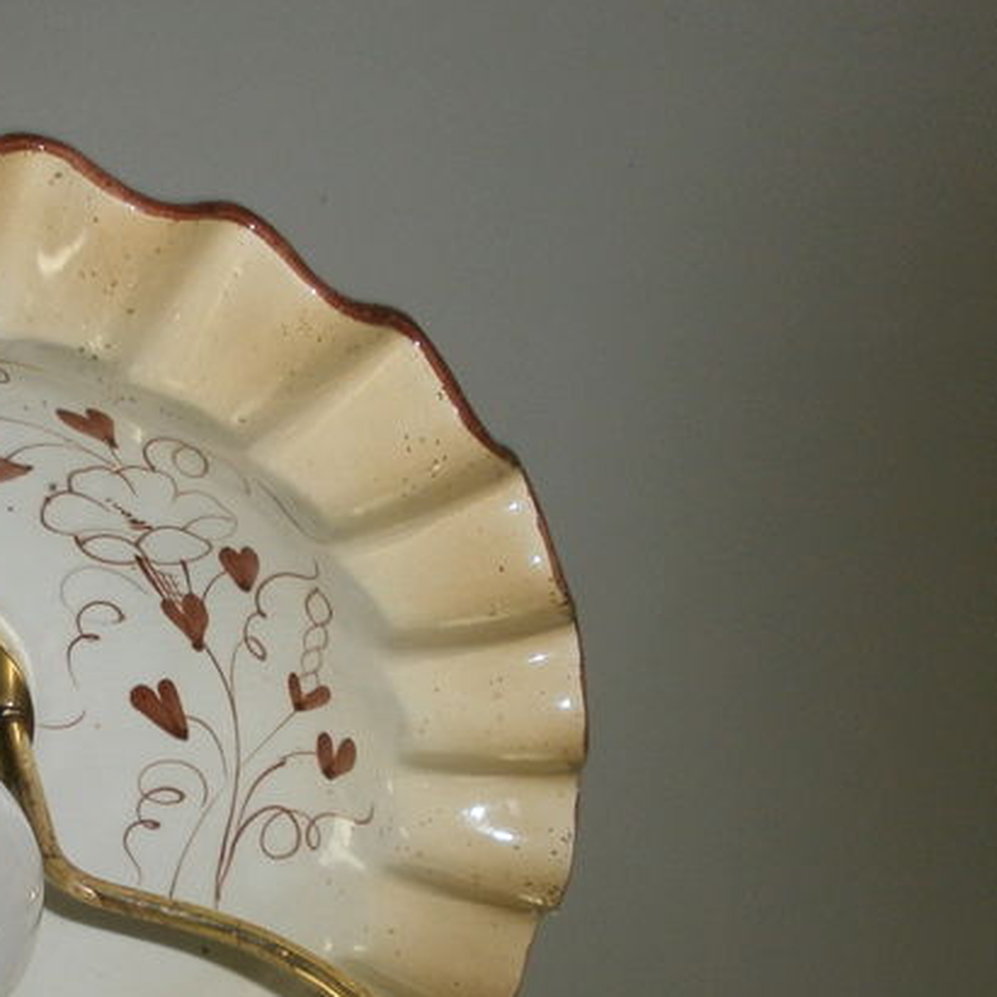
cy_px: 844
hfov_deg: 28.1
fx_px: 1890
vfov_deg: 28.7
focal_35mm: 58
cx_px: 53
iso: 125
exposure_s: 1/30
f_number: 2.9
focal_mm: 4.8
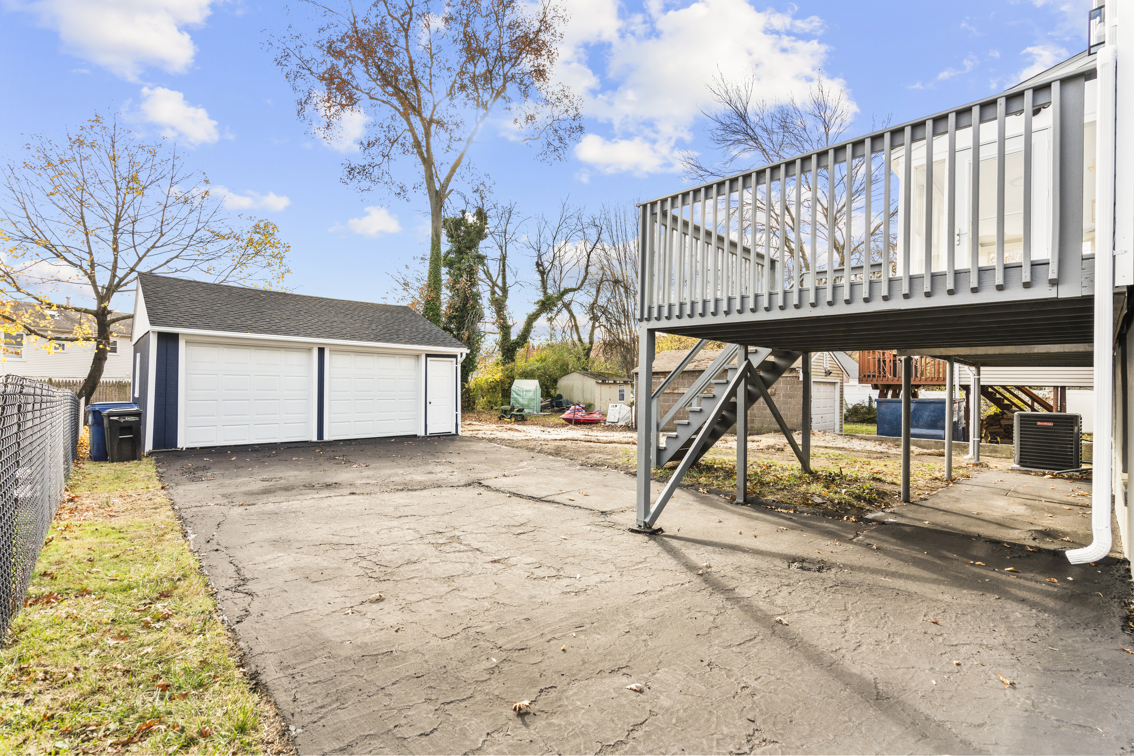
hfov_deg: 96.7
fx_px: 504
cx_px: 567
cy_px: 378
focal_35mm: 16
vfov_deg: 73.7
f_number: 9
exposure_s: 1/30
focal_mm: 16
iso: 200
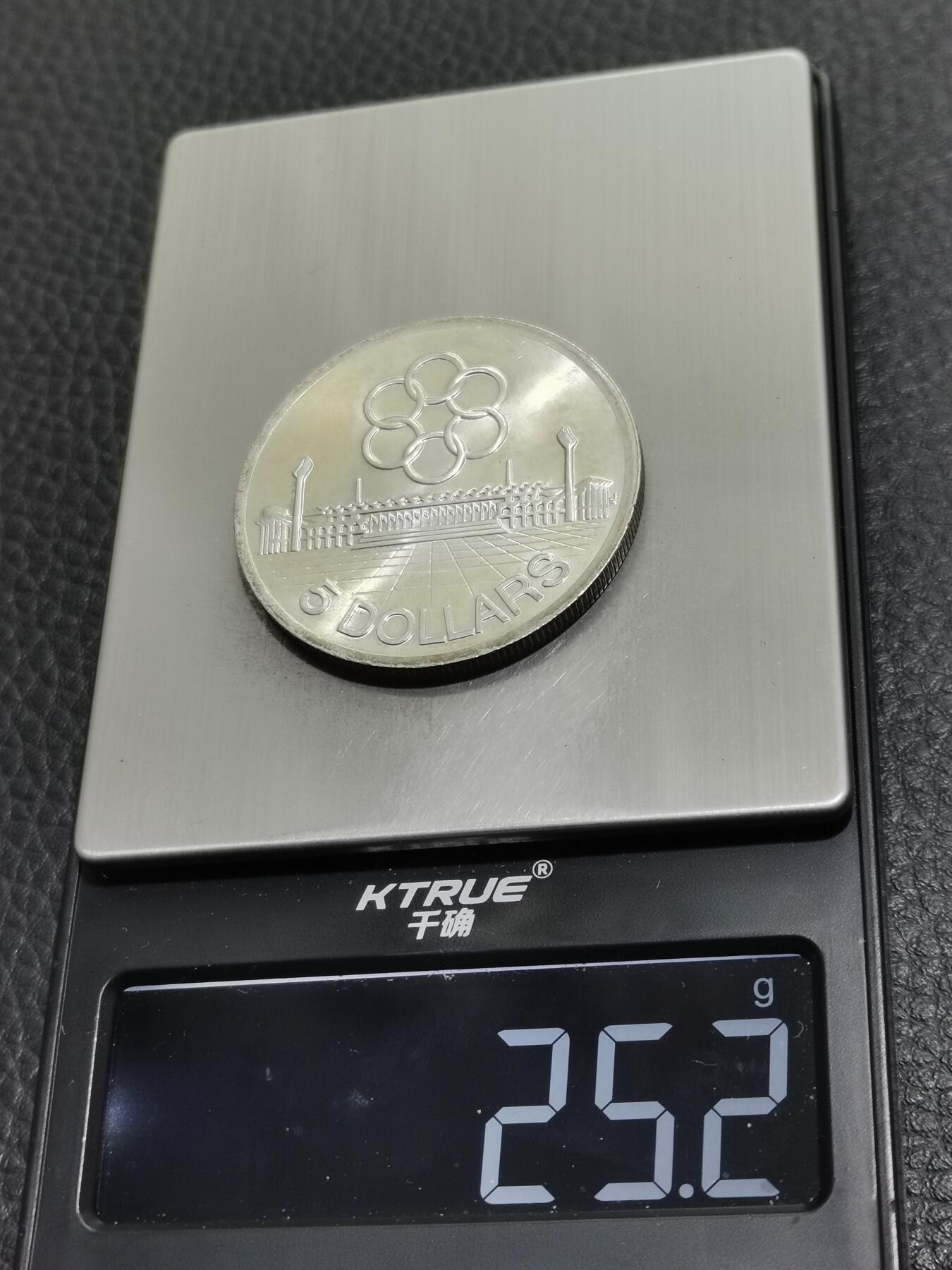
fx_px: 2200
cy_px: 635
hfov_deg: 24.4
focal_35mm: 60
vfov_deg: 32.2
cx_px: 476
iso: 100
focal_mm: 5.58
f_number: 1.8
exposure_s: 1/120
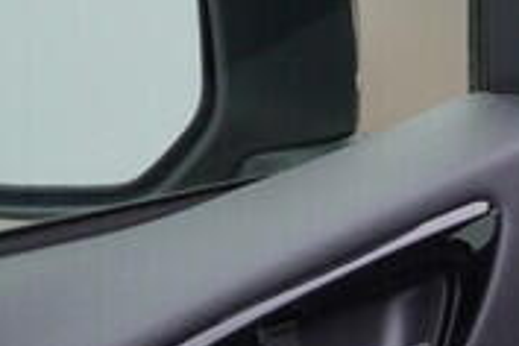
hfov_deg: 9.0
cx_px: 1217
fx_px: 2998
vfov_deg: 6.6
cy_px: 195
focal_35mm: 208
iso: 125
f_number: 3.5
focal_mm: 24
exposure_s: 1/60
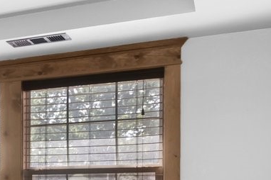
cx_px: -412
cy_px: 207
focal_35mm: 86
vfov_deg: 15.4
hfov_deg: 14.1
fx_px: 647
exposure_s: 1/2
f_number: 8
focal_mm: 16
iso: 800
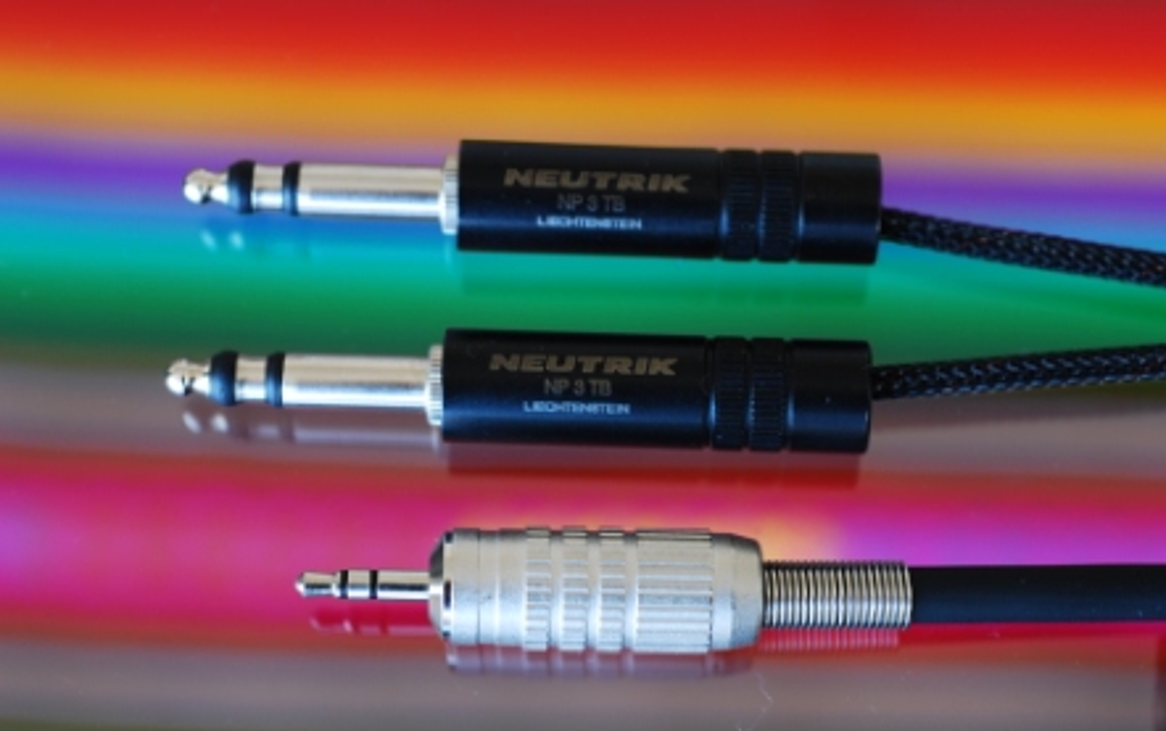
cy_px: 369
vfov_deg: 14.1
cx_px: 578
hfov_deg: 22.3
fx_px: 2958
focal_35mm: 93
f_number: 5.6
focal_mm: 60
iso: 100
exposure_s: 1/5
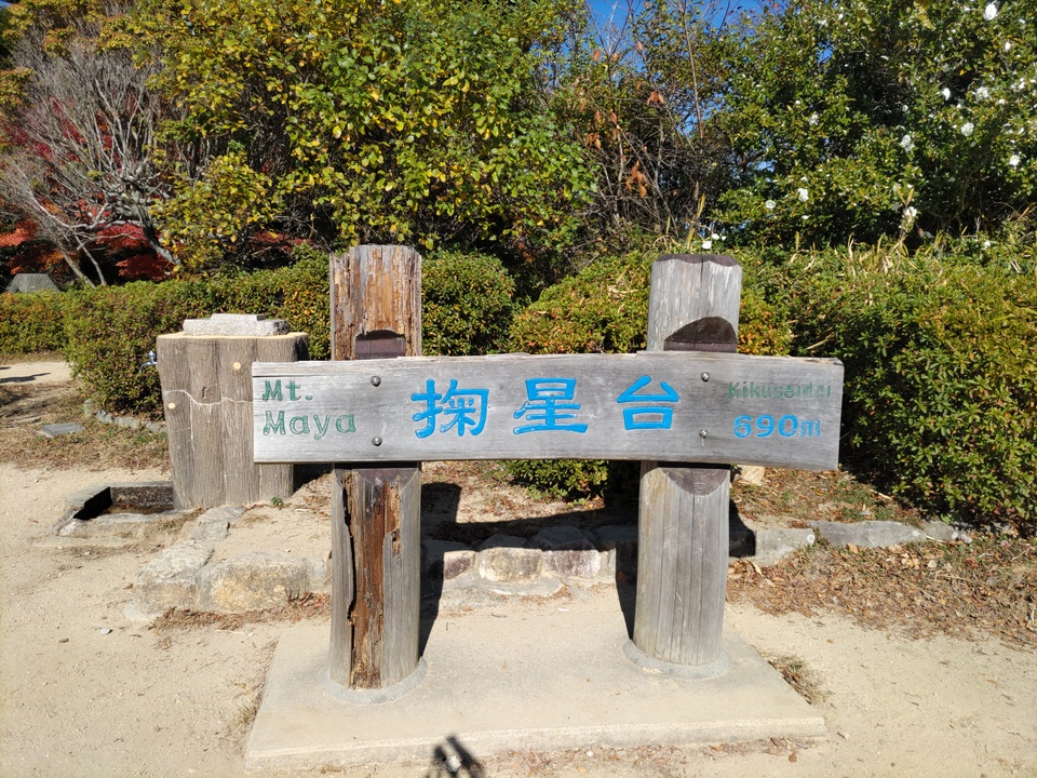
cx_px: 518
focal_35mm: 26
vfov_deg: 53.1
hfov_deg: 67.3
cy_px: 389
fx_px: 779
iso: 50
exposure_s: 1/1497
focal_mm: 4.8
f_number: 1.79
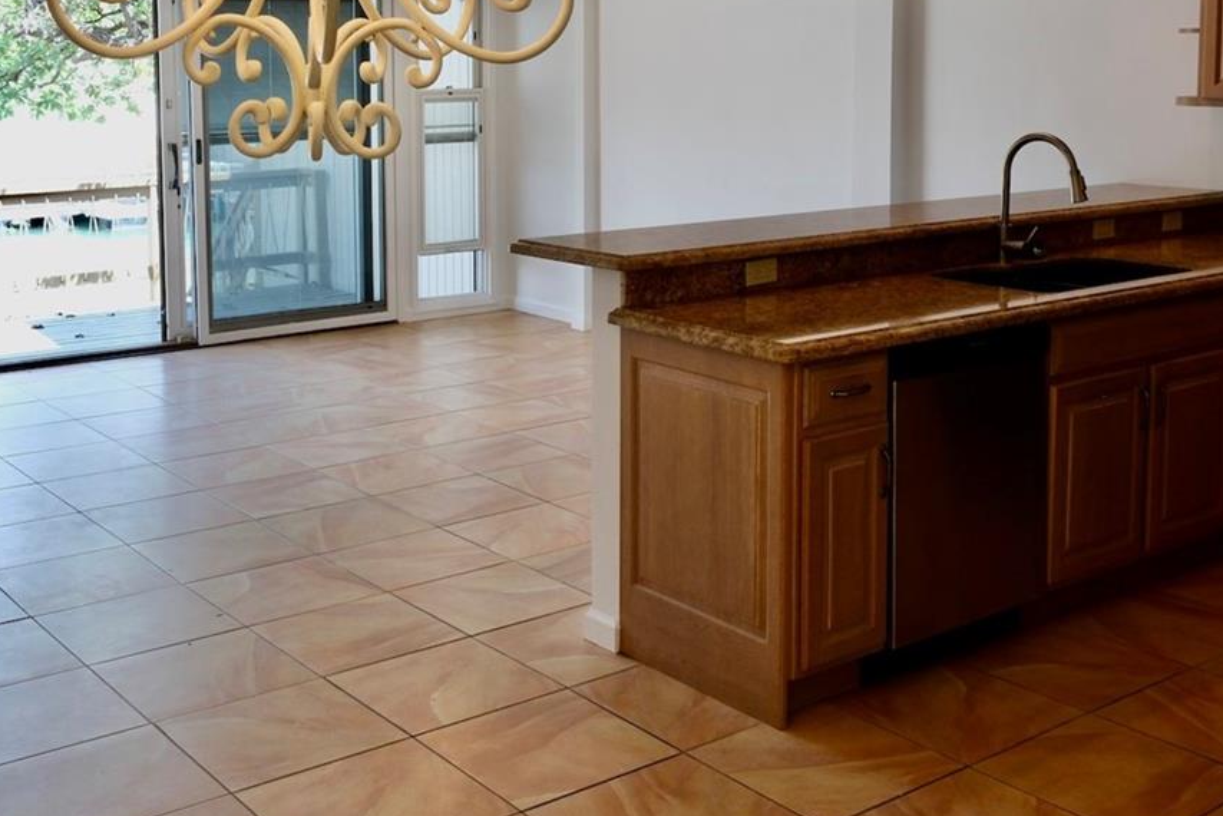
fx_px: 1529
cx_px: 611
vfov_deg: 29.4
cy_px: 196
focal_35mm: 45
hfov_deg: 43.6
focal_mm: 16
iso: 400
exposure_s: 1/70
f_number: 5.6
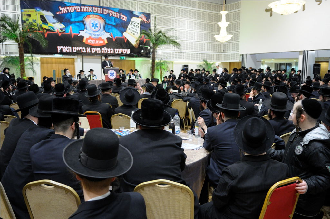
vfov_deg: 43.5
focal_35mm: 30
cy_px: 110
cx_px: 165
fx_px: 275
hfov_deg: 62.0
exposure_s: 1/60
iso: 640
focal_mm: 20
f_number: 2.8
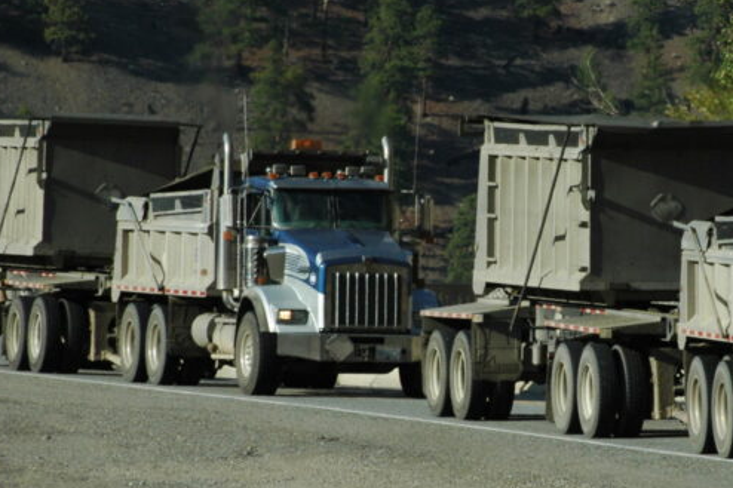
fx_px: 10442
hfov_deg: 4.0
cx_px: 555
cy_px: 297
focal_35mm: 513
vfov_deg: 2.7
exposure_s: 1/350
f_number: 13
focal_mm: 165
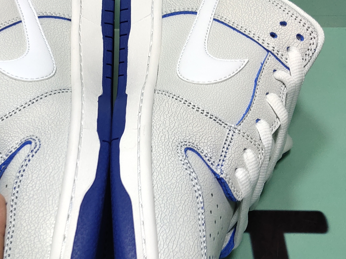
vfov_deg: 21.9
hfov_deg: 28.3
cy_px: 163
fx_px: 670
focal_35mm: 67
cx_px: 64
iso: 73
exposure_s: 1/100
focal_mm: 4.35
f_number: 1.79
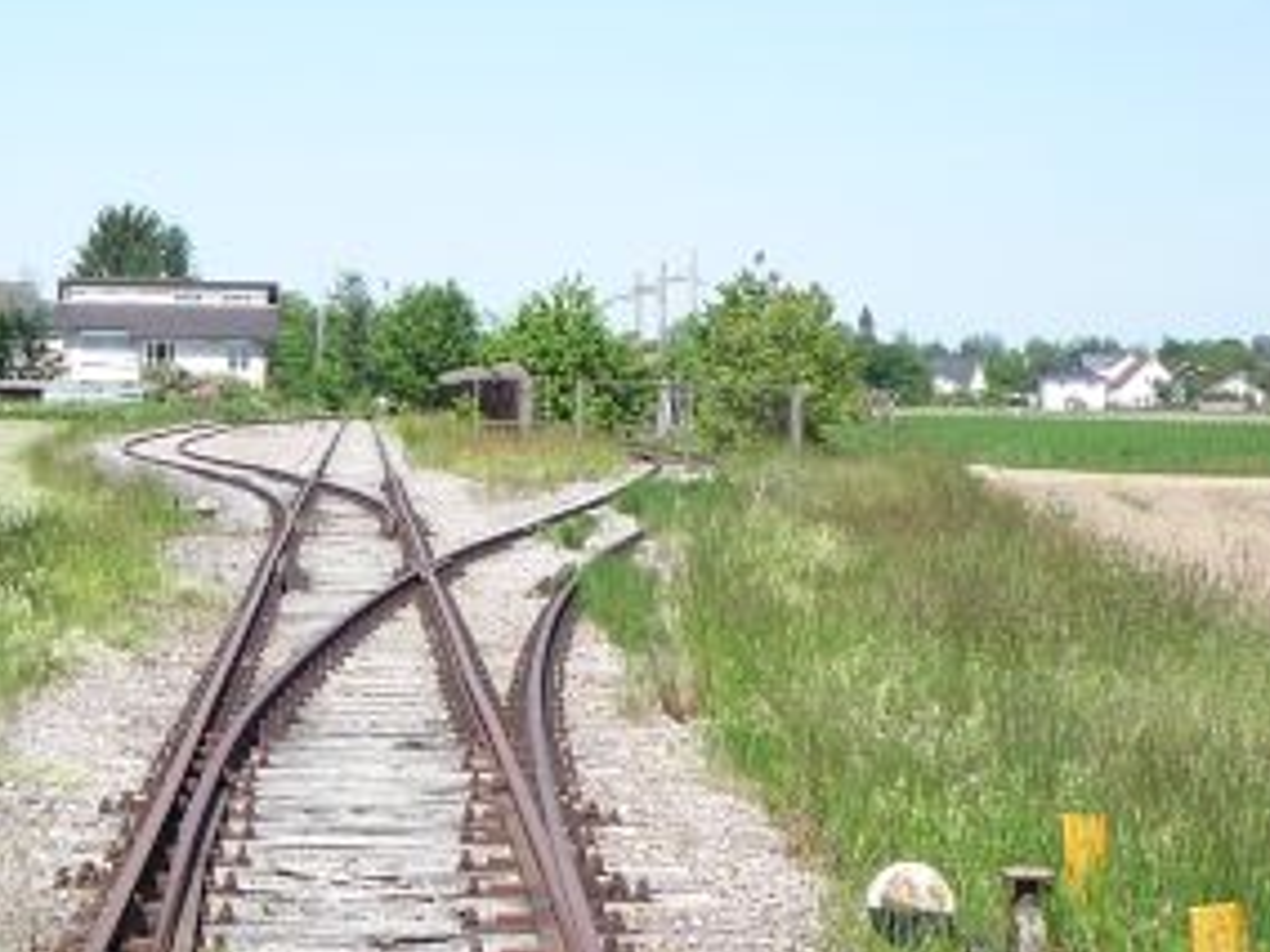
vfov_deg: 16.8
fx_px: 3229
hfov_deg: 22.0
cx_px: 268
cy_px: 474
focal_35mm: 88
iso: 100
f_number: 4.5
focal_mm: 5.3
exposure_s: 1/320
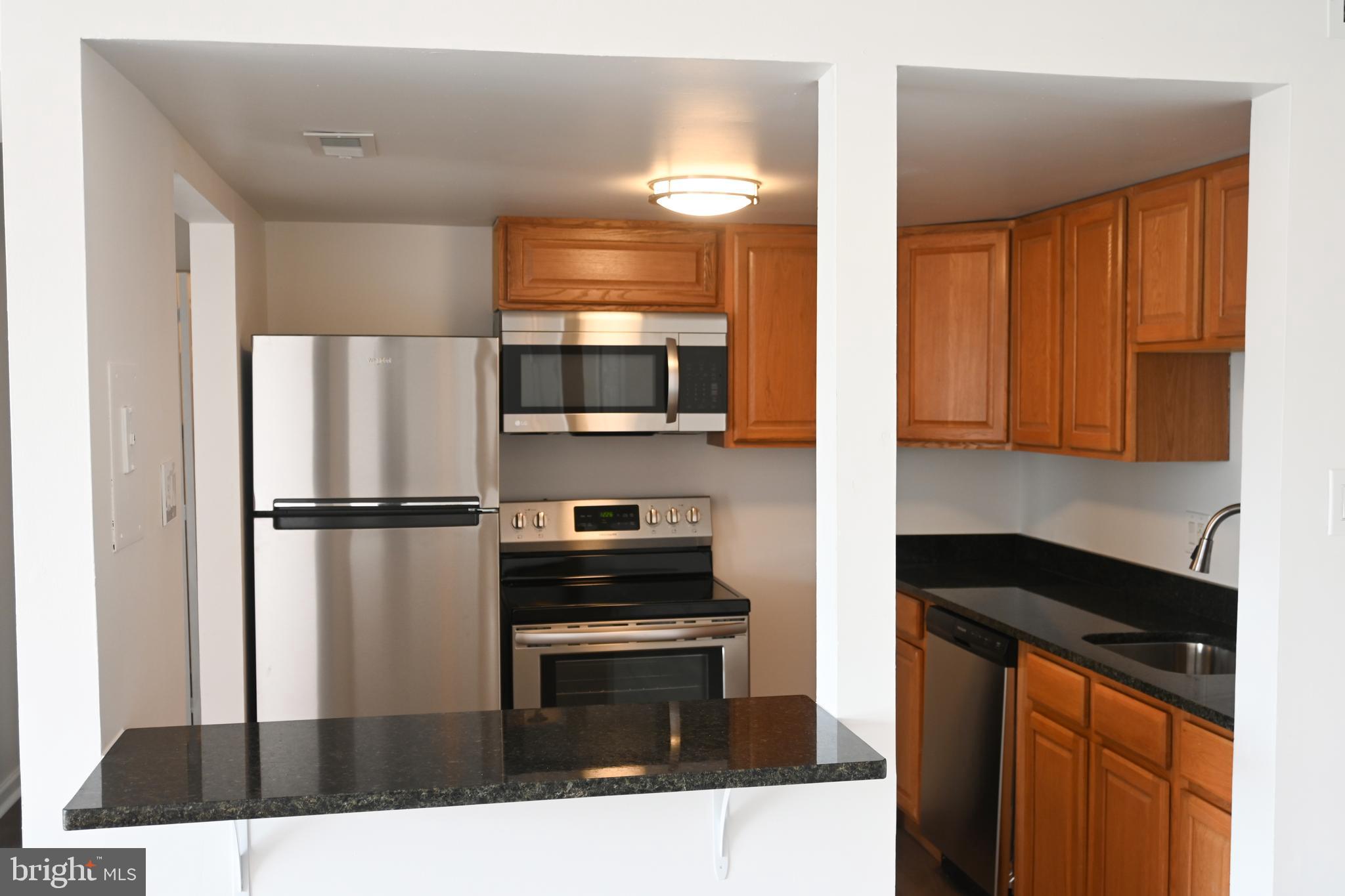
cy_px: 448
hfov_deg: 53.1
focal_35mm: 36
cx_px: 672
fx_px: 1345
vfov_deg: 36.9
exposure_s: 1/40
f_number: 4.2
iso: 200
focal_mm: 24
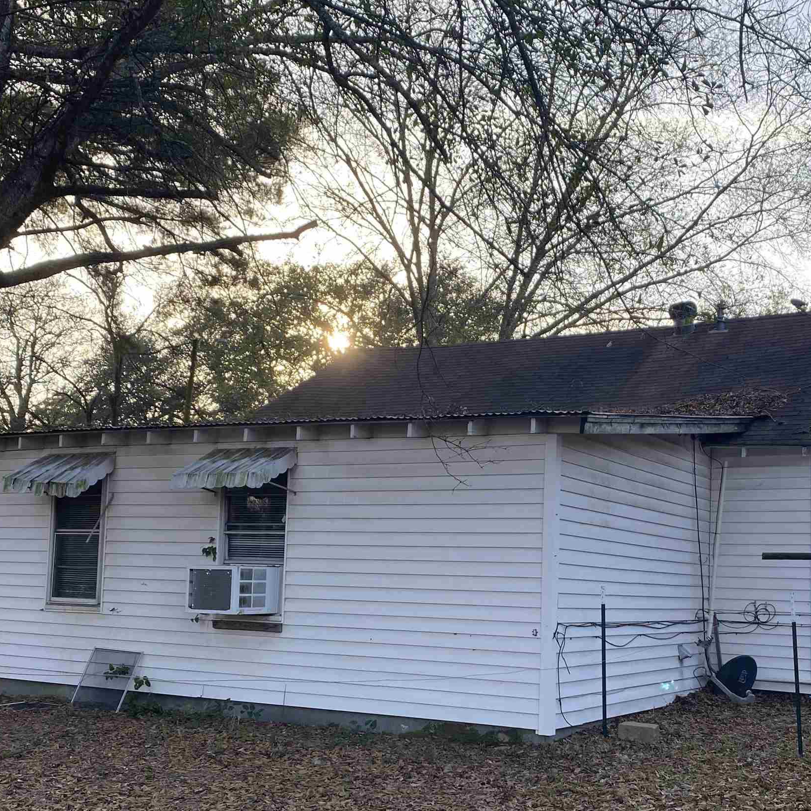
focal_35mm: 43
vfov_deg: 38.8
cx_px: 492
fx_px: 1140
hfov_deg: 39.0
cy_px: 521
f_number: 1.8
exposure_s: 1/460
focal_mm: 4.25
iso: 32
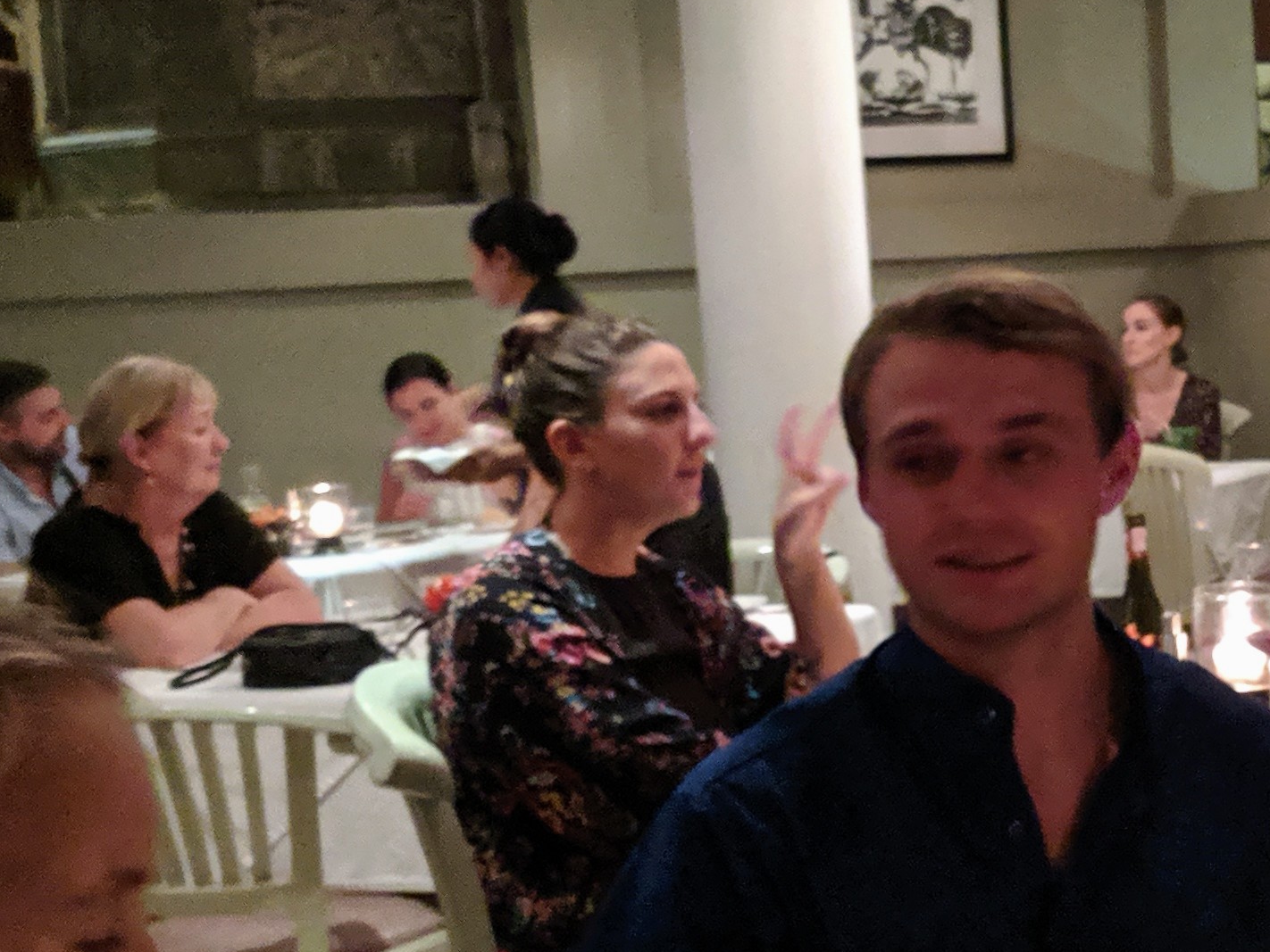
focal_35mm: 74
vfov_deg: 19.9
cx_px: 1122
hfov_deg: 25.6
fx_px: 2715
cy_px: 504
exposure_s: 1/15
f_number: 2
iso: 2304
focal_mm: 4.67
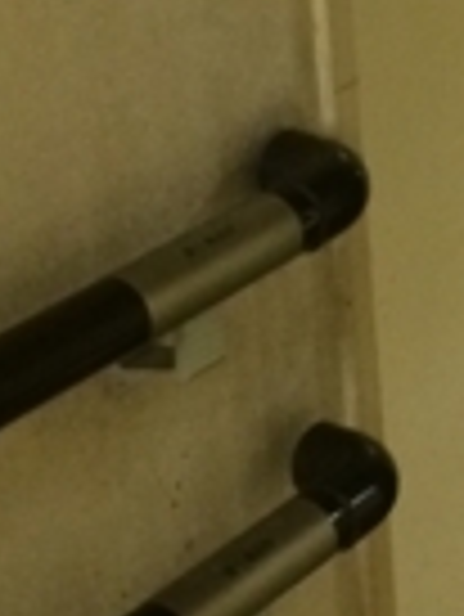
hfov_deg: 10.4
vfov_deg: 14.4
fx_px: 2409
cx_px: 820
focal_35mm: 135
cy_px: 13
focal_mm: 4.15
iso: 250
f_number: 2.2
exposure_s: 1/20
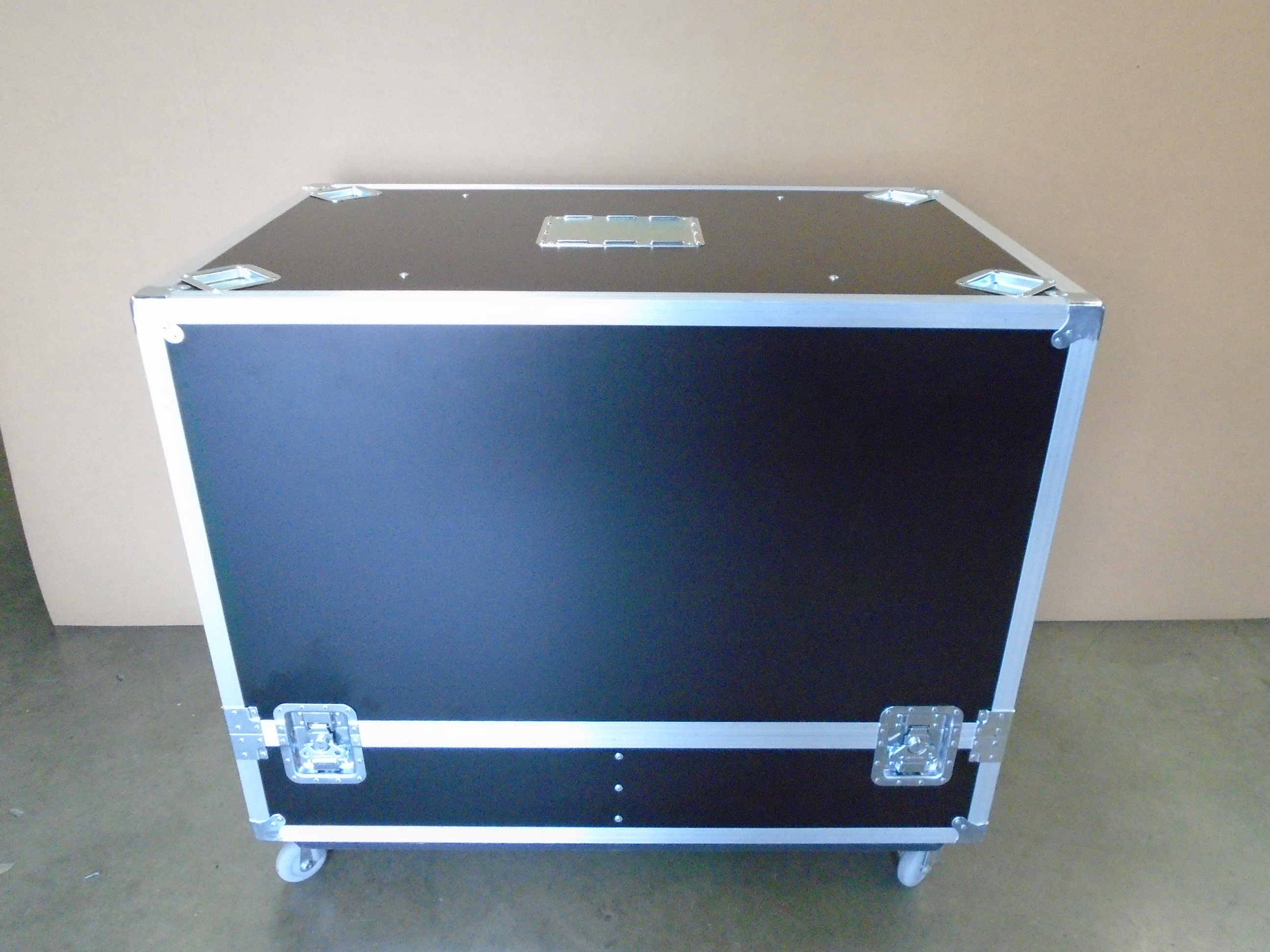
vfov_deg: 53.1
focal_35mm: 26
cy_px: 476
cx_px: 635
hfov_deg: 67.3
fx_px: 954
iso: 800
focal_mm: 4.6
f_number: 3.2
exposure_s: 1/50
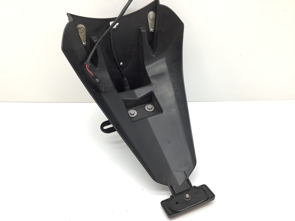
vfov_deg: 45.4
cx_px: 148
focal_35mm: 31
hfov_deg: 58.4
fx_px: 264
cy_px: 110
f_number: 2.4
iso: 40
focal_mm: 3.3
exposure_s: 1/120
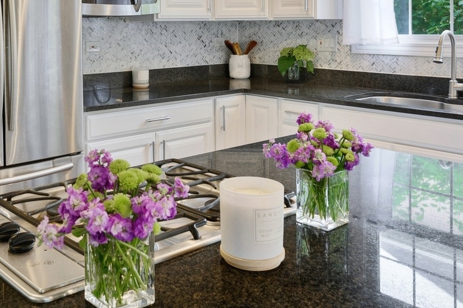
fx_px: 540
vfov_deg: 30.5
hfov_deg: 45.6
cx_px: 149
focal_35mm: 42
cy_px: 34
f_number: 8
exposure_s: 2
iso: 200
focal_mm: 20
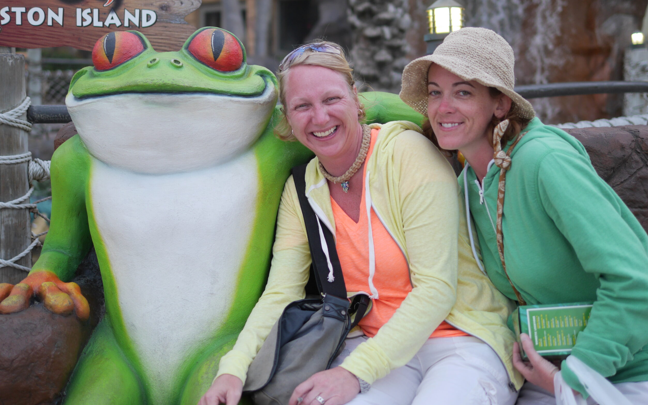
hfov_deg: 37.5
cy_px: 164
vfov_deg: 23.9
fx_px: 954
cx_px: 318
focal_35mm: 54
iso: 200
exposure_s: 1/320
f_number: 1.4
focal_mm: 25
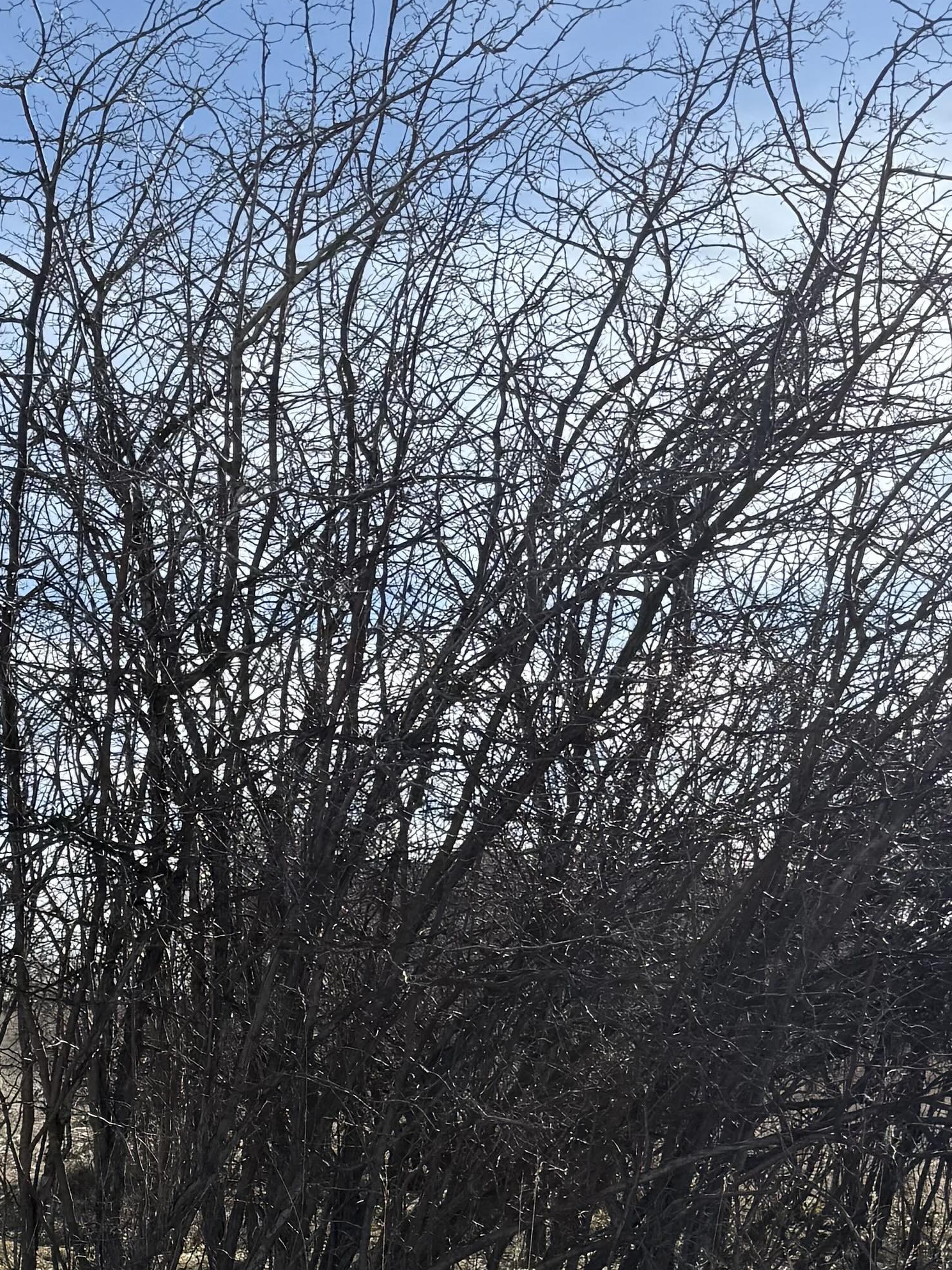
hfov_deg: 20.9
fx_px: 2530
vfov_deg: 27.4
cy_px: 1087
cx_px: 134
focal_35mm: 69
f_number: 1.78
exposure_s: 1/4405
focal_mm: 6.76
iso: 80
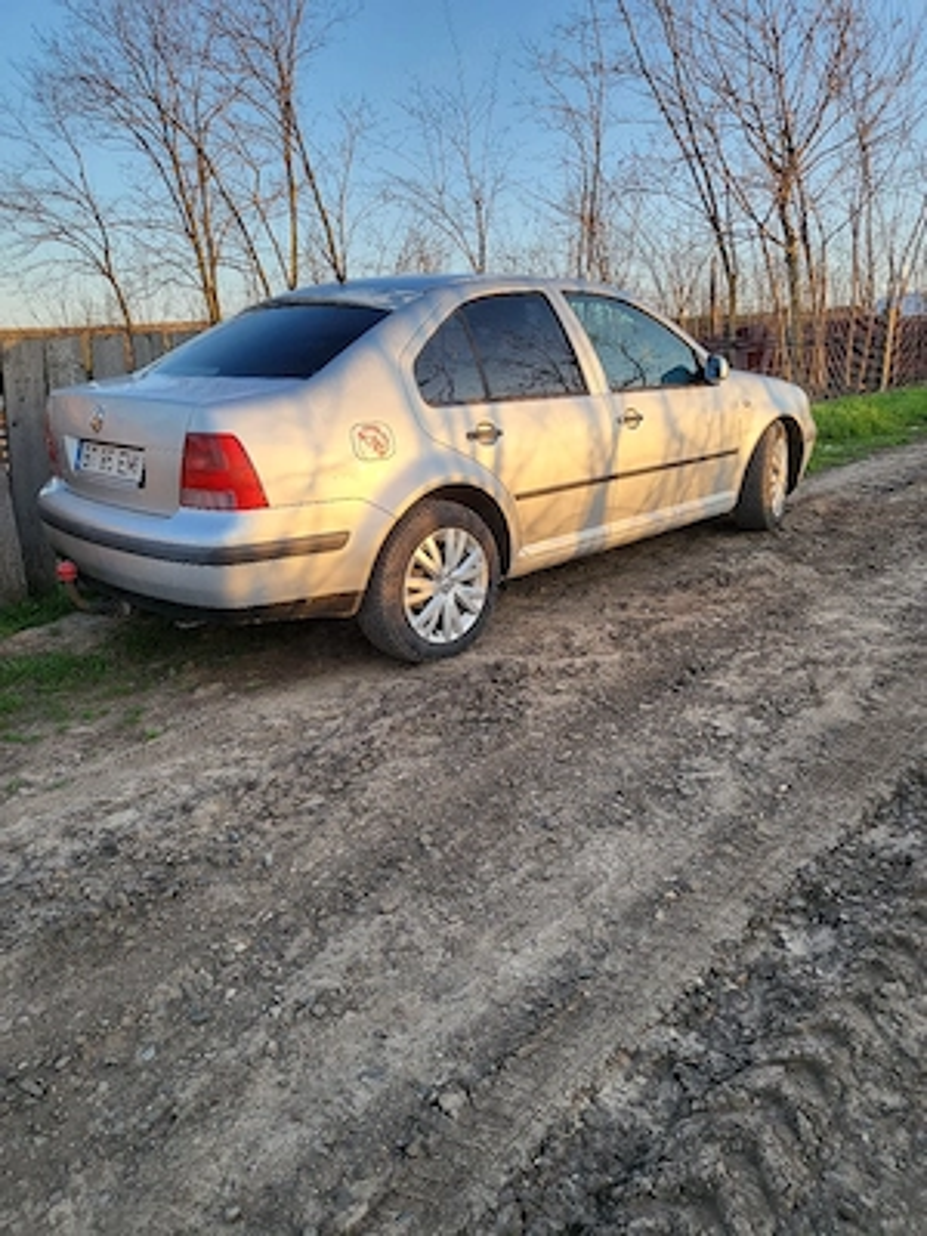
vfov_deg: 67.3
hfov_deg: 53.1
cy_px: 618
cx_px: 464
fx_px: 928
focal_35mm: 26
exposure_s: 1/417
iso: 50
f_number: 1.8
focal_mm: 4.25
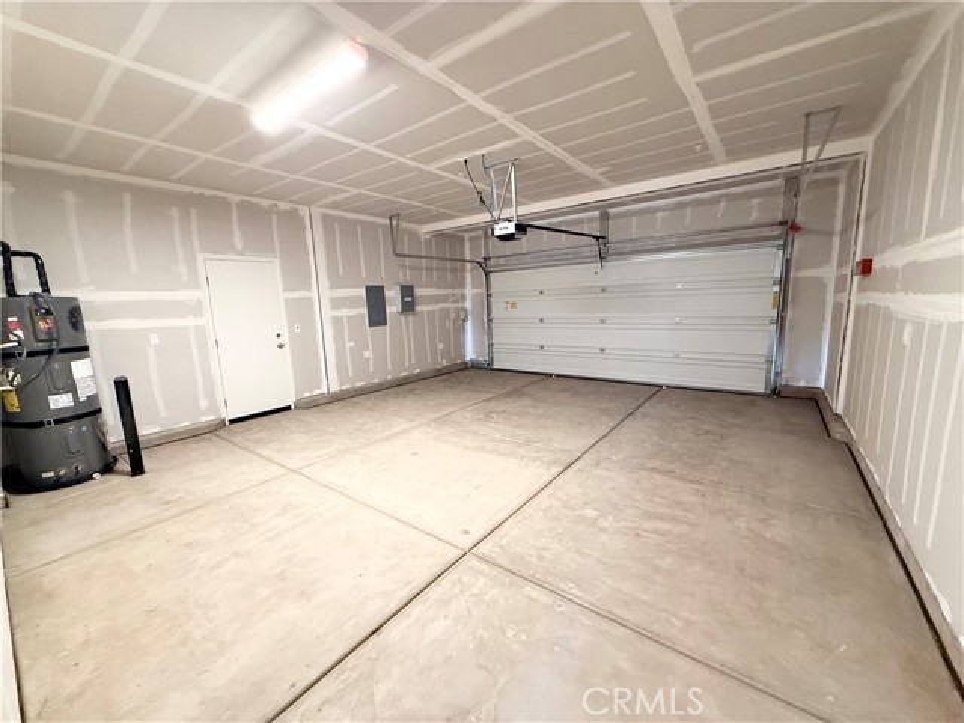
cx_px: 482
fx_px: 390
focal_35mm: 14
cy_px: 362
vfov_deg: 85.7
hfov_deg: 102.1
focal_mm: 2.22
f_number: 2.2
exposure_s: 1/60
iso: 640
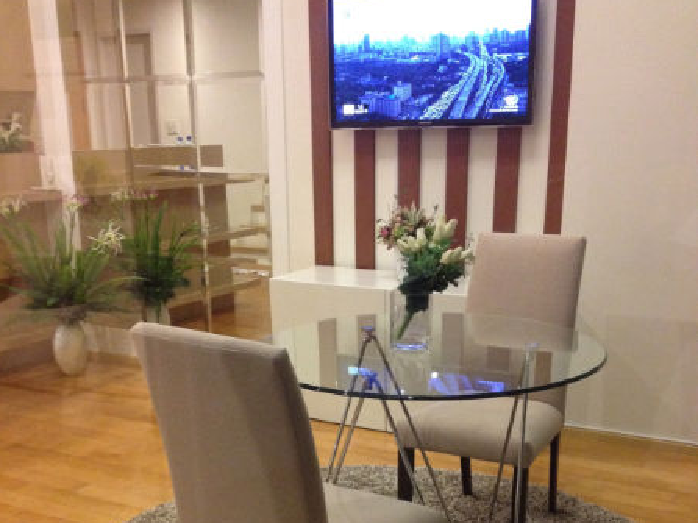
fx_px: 947
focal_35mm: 47
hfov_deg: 40.4
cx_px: 348
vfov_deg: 30.0
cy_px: 437
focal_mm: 4.28
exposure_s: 1/15
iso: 400
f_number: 2.4
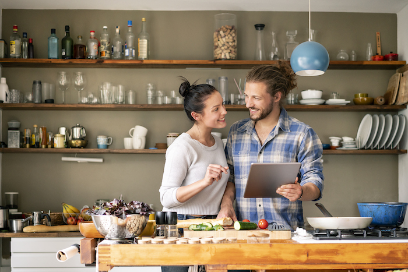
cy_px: 136
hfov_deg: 36.2
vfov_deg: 24.6
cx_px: 204
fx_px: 623
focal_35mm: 55
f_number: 2.5
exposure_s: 1/160
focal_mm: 55
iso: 800
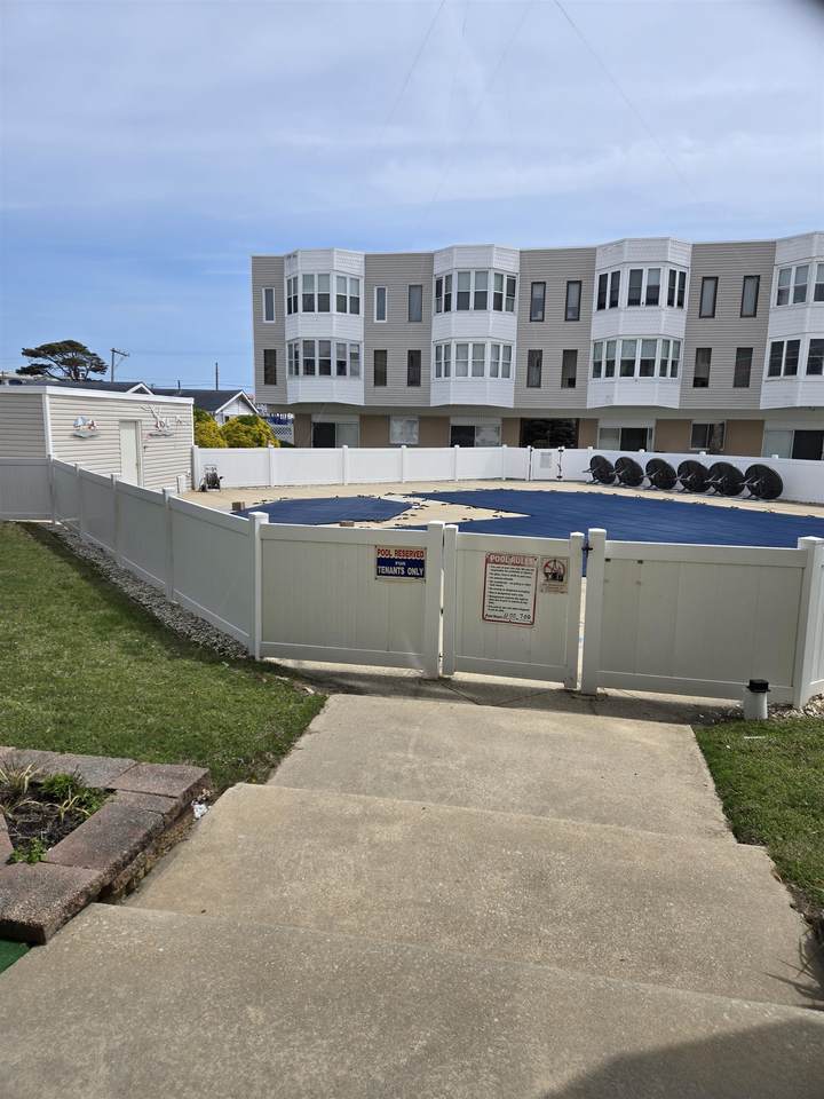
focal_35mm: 23
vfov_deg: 73.9
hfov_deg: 58.9
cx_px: 412
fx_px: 730
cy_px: 550
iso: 25
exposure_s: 1/3050
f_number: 1.8
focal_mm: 5.4
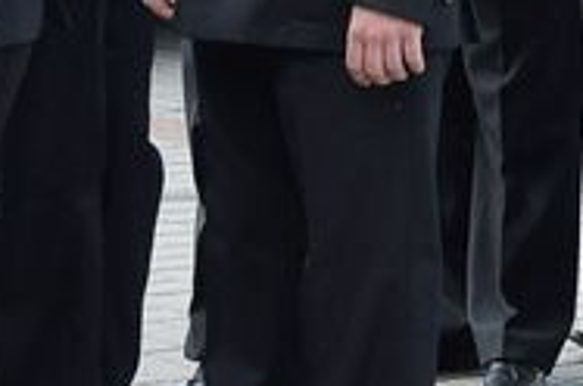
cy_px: -148
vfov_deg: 4.7
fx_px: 4640
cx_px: 658
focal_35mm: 287
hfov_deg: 7.1
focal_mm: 42
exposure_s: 1/250
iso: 800
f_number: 8
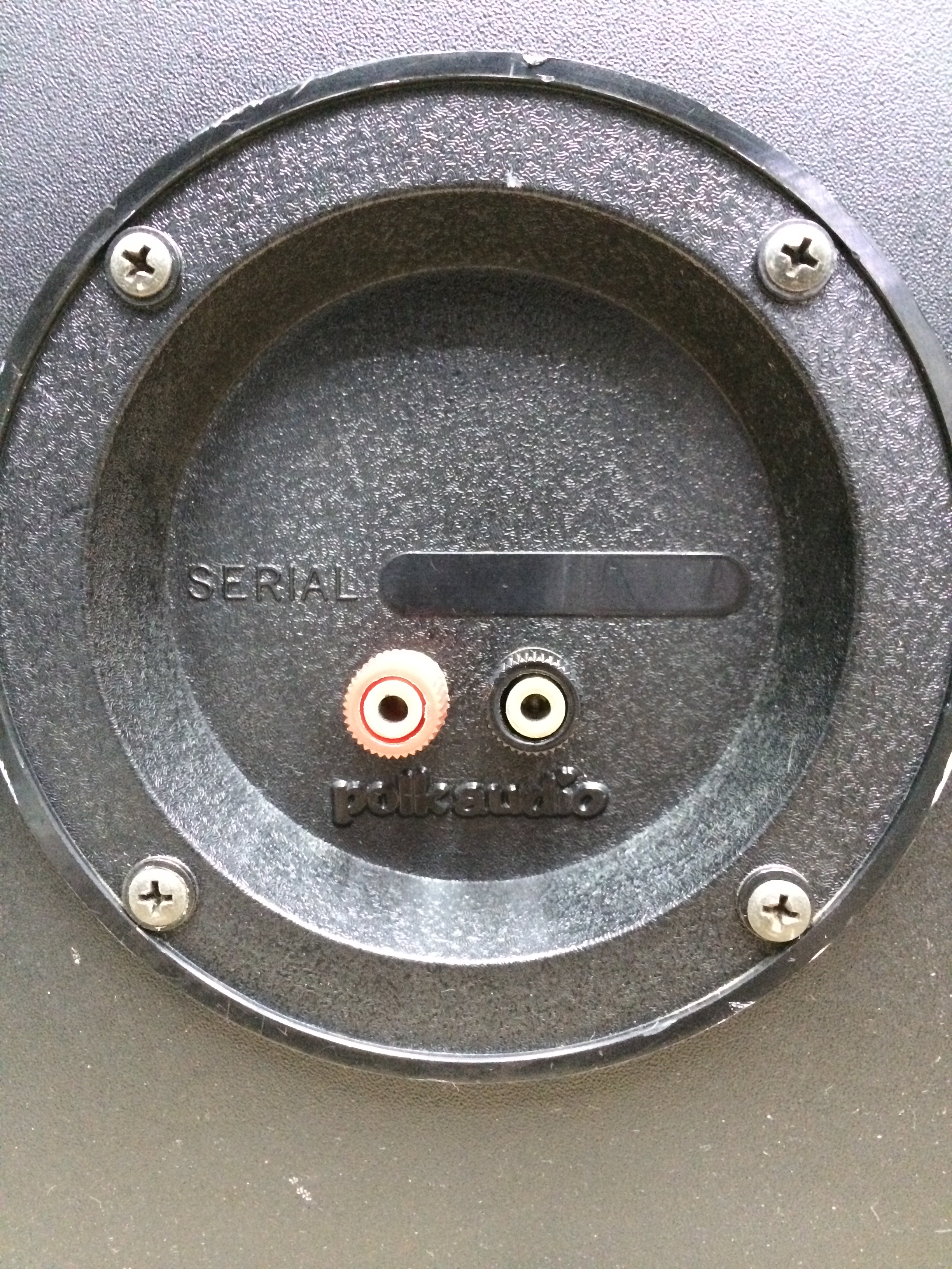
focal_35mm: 29
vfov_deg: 61.7
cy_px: 634
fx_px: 1063
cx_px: 476
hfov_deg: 48.2
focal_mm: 4.15
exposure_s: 1/17
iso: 640
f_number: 2.2
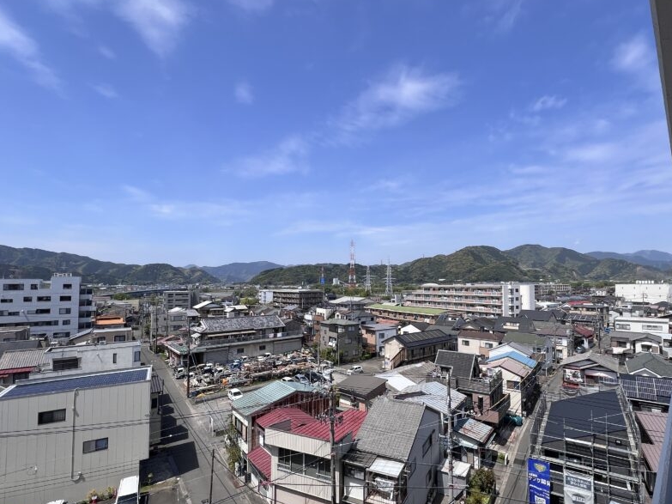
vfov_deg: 74.7
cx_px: 371
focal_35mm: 17
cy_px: 265
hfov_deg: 90.7
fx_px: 330
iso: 32
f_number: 1.8
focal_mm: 1.57
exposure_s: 1/1876
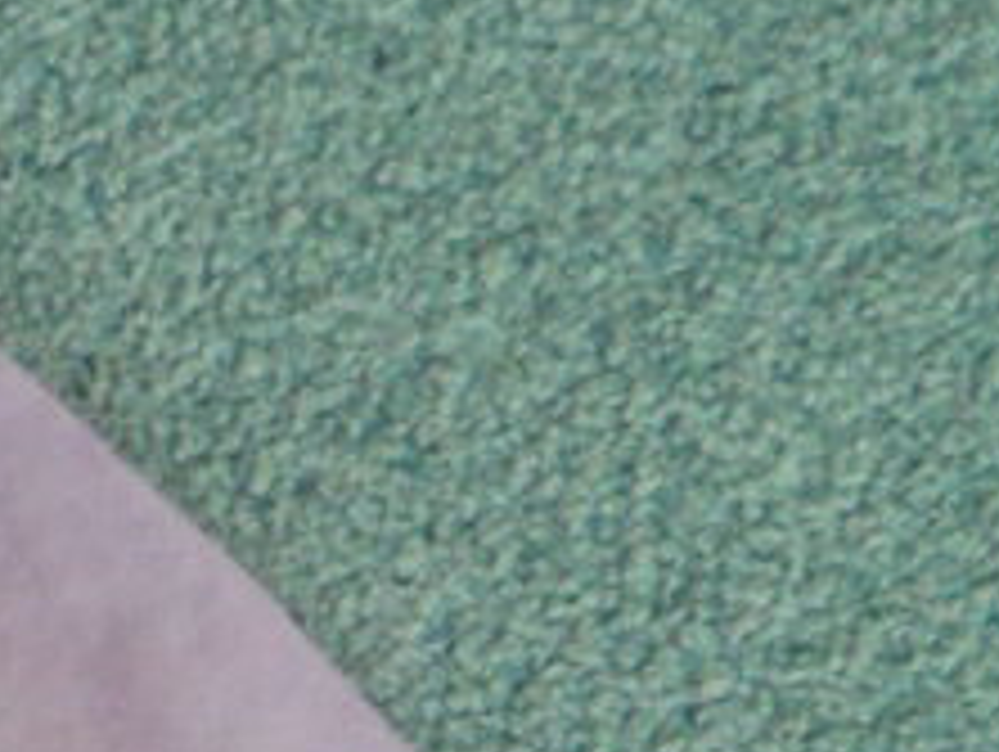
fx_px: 4160
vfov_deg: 9.3
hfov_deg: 11.2
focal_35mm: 144
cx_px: -1483
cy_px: 1770
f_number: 2.9
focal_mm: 4.1
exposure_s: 1/45
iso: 80
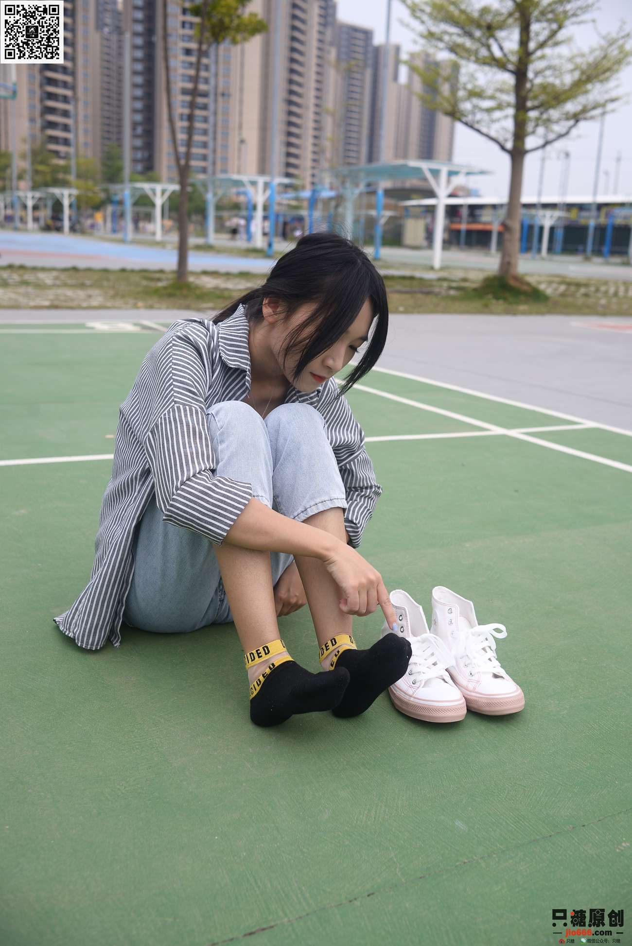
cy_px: 473
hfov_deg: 37.9
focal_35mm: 35
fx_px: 921
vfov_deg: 54.4
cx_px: 316
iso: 100
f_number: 5.6
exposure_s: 1/500
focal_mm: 35
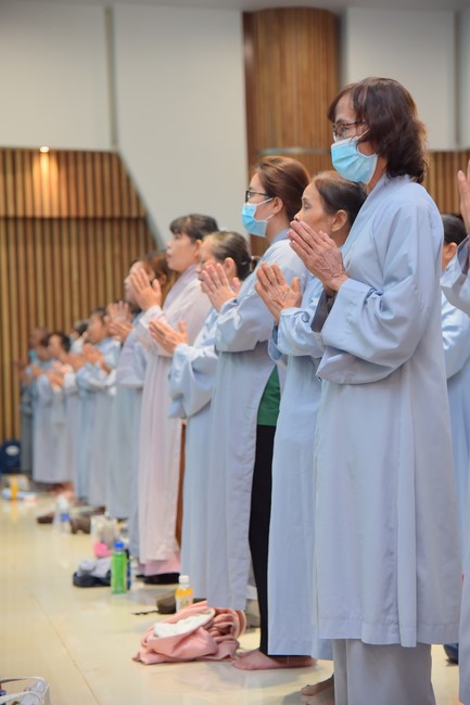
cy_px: 352
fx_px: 1528
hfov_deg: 17.5
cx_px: 235
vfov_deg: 26.0
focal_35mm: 78
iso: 1250
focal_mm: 78
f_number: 4.5
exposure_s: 1/125
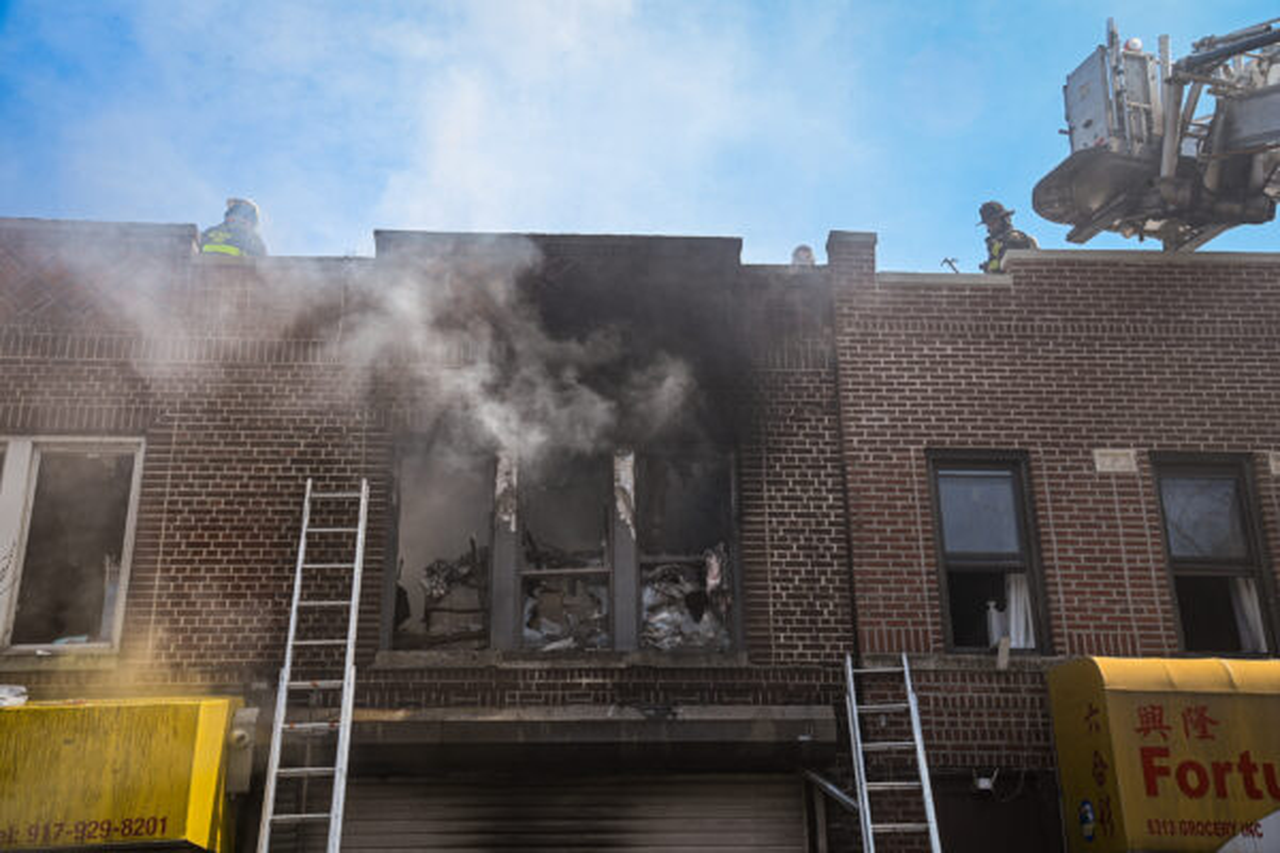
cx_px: 640
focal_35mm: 44
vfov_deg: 30.5
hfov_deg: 44.5
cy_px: 426
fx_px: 1564
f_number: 7.1
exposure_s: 1/400
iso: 250
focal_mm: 44
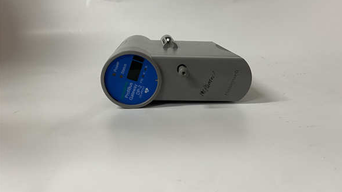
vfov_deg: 40.2
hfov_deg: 66.0
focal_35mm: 29
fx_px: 263
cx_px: 174
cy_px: 88
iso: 80
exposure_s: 1/50
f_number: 1.8
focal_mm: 4.25
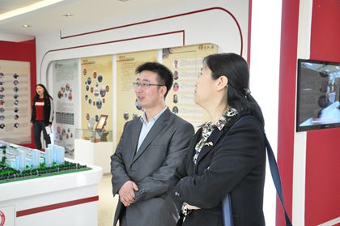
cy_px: 113
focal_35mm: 42
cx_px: 170
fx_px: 396
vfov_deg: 31.8
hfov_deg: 46.4
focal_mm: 28
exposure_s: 1/60
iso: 2000
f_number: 5
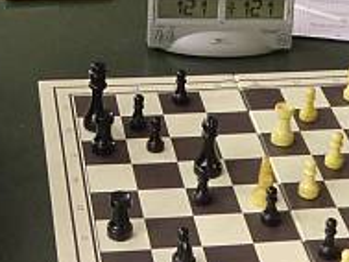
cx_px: 148
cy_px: -94
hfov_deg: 17.1
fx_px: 1160
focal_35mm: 115
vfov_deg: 12.4
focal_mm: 6.1
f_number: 3.6
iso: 400
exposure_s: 1/8
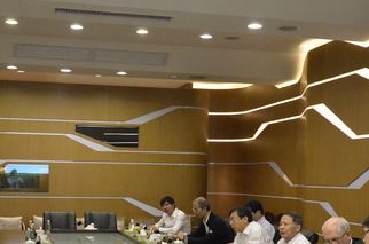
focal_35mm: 67
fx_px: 685
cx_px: 179
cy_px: 216
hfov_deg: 30.1
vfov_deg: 19.8
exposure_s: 1/80
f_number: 6.3
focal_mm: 24
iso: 6400
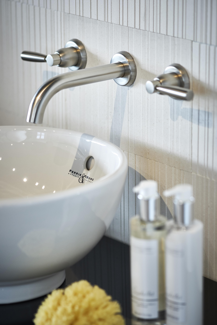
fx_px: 1221
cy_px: 162
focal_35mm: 135
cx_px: 108
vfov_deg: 15.2
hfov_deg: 10.2
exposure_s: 1/200
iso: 400
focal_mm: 90
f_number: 2
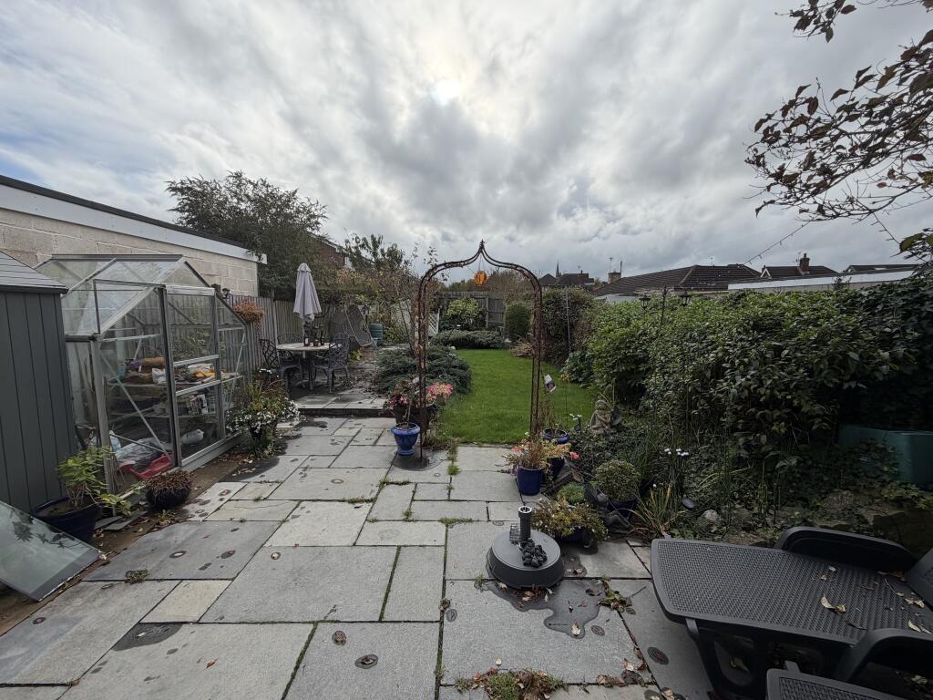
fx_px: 377
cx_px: 466
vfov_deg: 85.7
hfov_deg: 102.1
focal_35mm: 14
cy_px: 350
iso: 25
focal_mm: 2.22
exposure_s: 1/770
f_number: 2.2
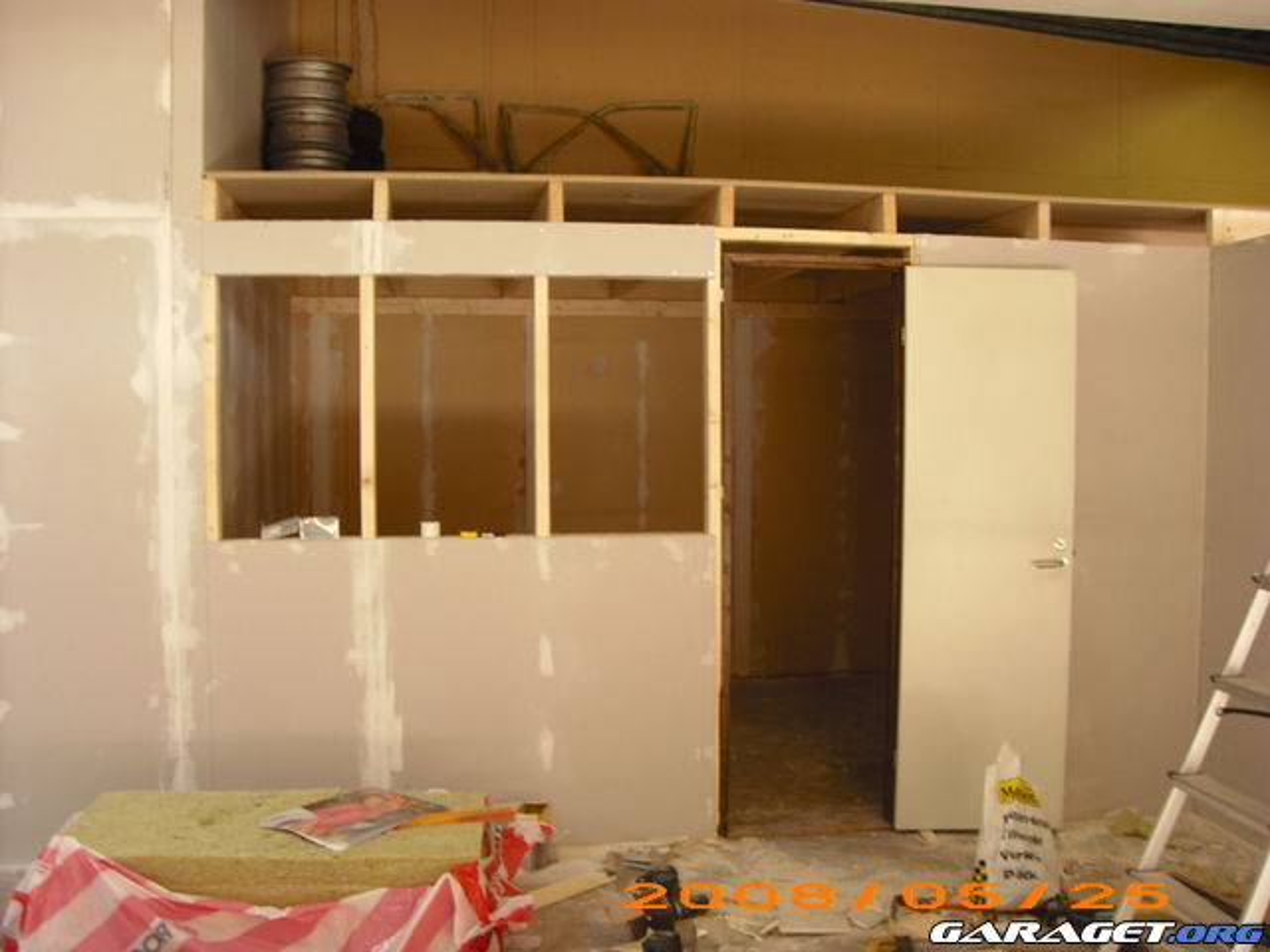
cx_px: 635
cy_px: 476
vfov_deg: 38.7
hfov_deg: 50.1
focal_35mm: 37
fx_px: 1357
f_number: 2.7
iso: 100
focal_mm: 6.2
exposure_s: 1/13
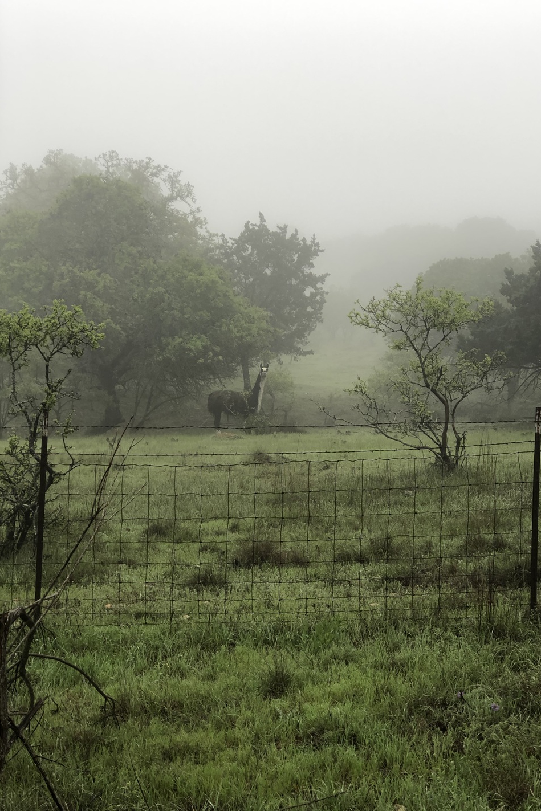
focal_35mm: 60
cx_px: 307
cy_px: 410
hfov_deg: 22.6
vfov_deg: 33.4
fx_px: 1352
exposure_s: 1/120
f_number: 2.8
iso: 64
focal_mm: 6.6
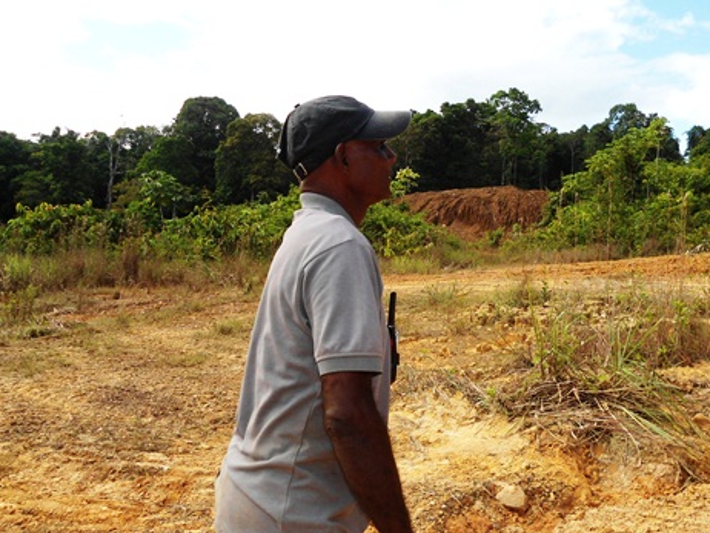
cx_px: 435
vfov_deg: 39.7
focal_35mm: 36
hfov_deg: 50.9
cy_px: 266
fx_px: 739
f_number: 2.8
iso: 80
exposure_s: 1/640
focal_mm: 4.7
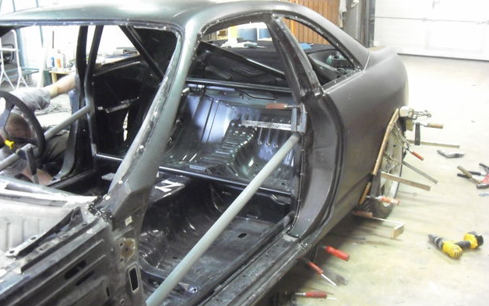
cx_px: 241
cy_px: 173
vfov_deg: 31.9
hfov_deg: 49.3
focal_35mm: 40
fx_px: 533
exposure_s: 1/10
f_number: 2.7
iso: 800
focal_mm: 6.2
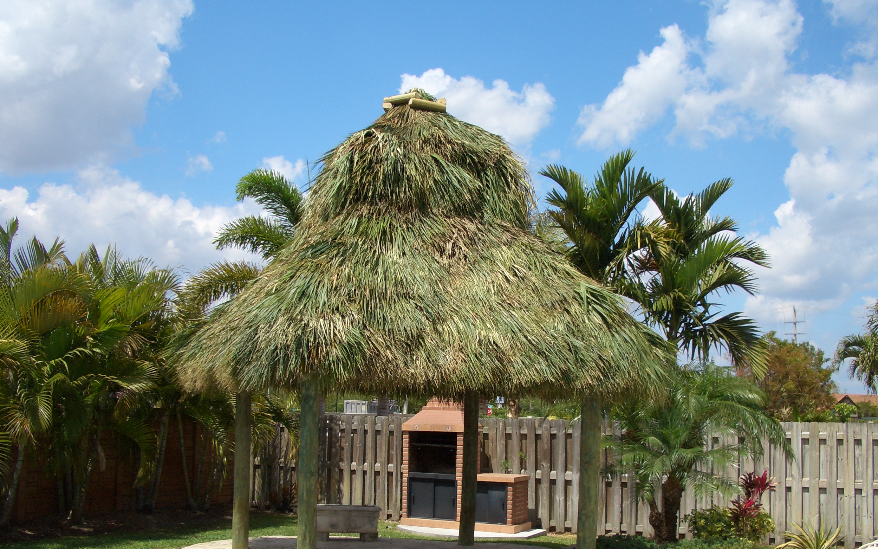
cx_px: 434
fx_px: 909
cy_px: 324
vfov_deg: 33.5
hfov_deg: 51.5
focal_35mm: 38
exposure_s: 1/640
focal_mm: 5.8
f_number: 4.3
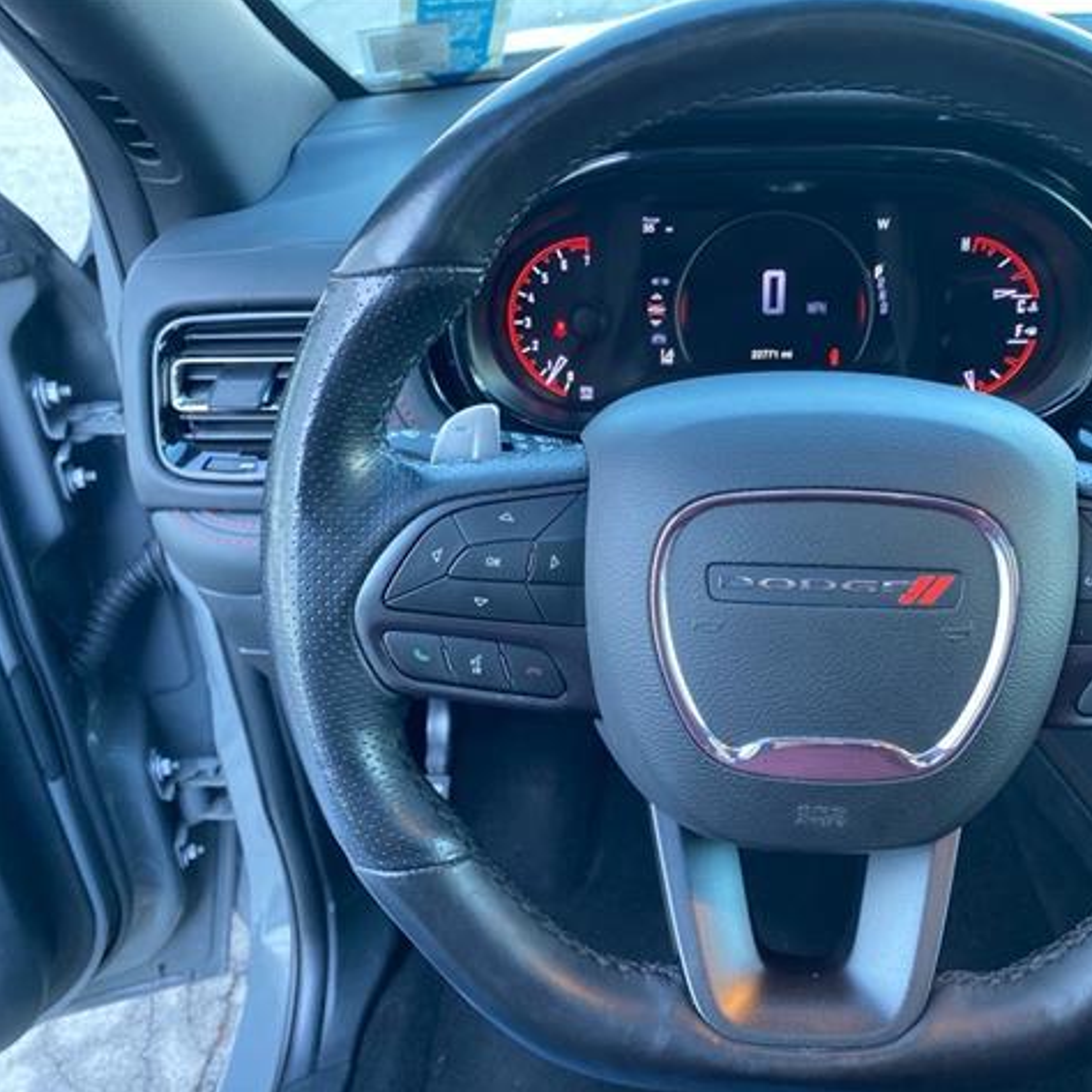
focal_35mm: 31
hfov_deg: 51.9
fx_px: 1106
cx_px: 696
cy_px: 544
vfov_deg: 52.5
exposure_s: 1/60
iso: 200
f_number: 1.8
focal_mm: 4.25
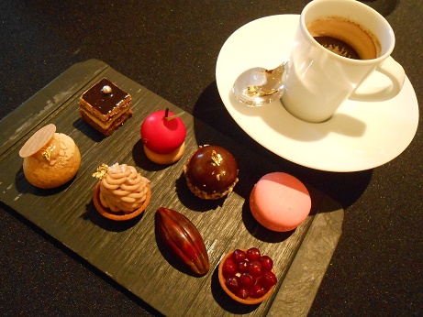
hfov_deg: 60.0
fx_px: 367
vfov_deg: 46.8
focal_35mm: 30
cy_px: 158
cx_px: 212
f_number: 3.8
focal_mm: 5.3
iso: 800
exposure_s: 1/20
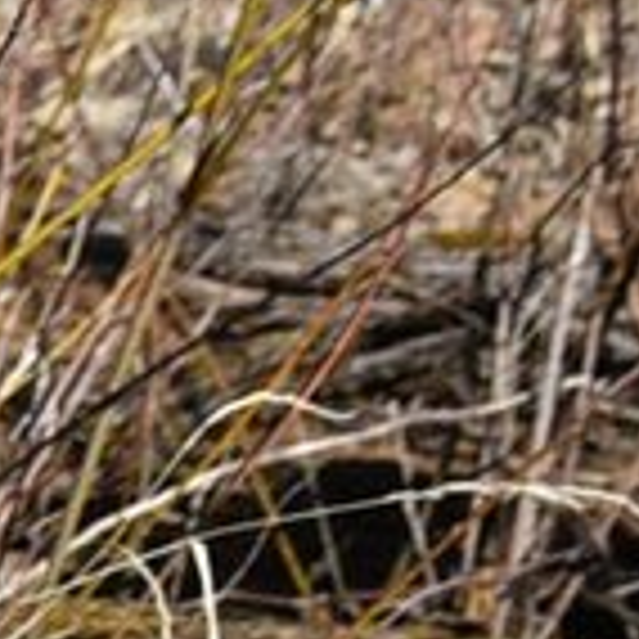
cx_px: -2578
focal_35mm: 335
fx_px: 6996
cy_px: 1343
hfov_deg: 4.5
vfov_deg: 5.1
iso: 100
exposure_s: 1/320
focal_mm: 22
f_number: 9
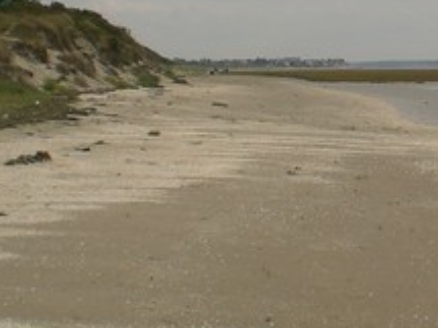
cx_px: 477
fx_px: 1429
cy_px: 75
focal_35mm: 113
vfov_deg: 13.0
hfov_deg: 16.9
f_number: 4.4
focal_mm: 6.3
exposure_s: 1/500
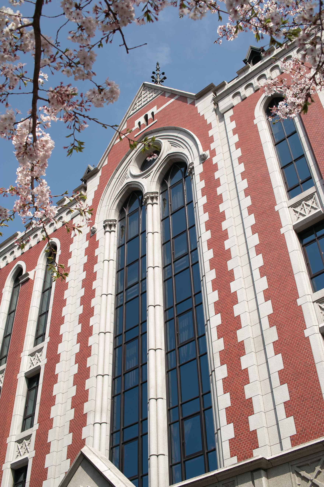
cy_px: 244
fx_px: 553
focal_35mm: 41
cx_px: 162
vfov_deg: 47.4
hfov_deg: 32.6
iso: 50
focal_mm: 24.2
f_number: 5.6
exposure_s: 1/200
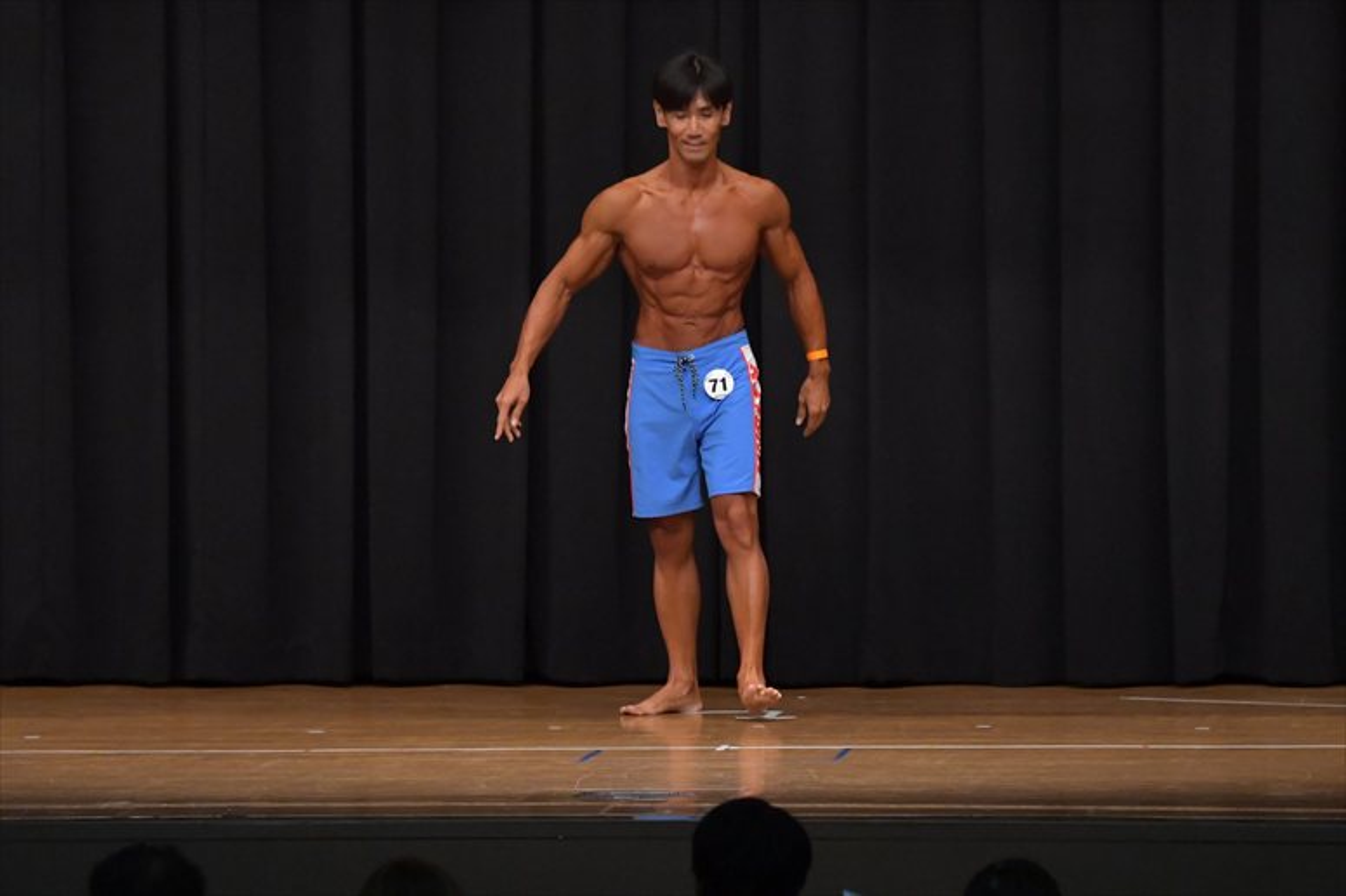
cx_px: 673
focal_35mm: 225
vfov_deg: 6.1
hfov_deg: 9.2
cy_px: 448
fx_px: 8409
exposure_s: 1/400
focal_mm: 150
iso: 6400
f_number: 5.6
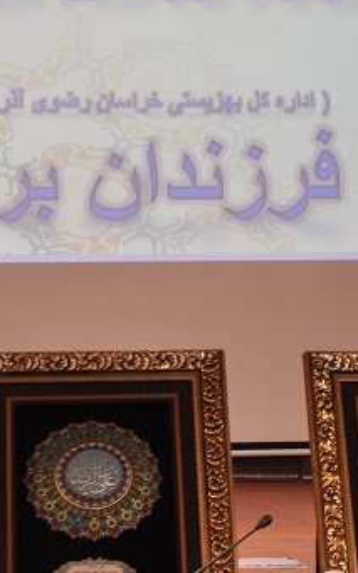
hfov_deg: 7.0
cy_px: 136
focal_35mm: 188
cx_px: 237
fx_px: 2936
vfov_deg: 11.1
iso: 640
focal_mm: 42
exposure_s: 1/60
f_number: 4.8
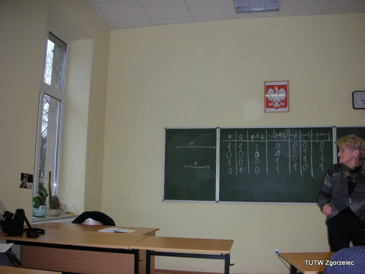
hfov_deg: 52.6
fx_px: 369
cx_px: 182
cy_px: 137
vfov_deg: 40.7
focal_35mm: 35
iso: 142
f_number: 3
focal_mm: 5.8
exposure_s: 1/60.1
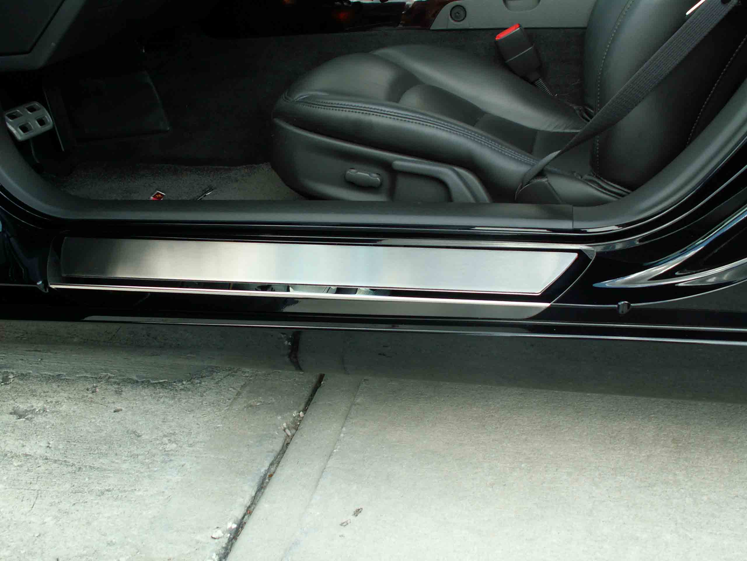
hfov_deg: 52.6
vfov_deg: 40.7
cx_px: 374
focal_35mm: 35
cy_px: 280
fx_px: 755
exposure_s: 1/50
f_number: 3.5
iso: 50
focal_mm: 5.86
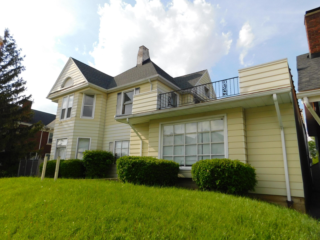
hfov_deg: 73.9
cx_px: 160
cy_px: 120
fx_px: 213
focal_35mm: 23
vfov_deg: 58.9
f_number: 6
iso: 125
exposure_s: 1/400
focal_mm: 4
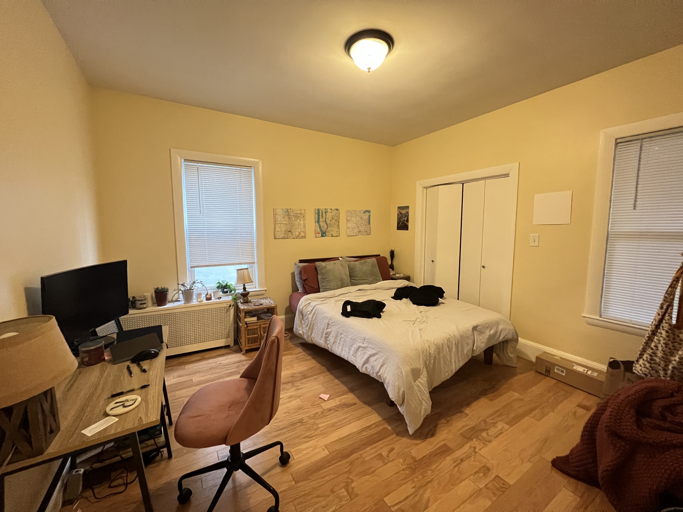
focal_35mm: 13
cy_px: 256
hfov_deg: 106.2
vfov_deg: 89.9
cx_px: 342
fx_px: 256
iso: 800
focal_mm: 1.57
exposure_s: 1/40
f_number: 1.8
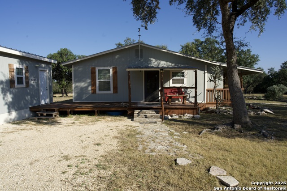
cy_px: 96
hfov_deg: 73.7
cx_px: 144
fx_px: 191
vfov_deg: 53.2
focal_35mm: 24
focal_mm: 24
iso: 100
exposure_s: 1/160
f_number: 10
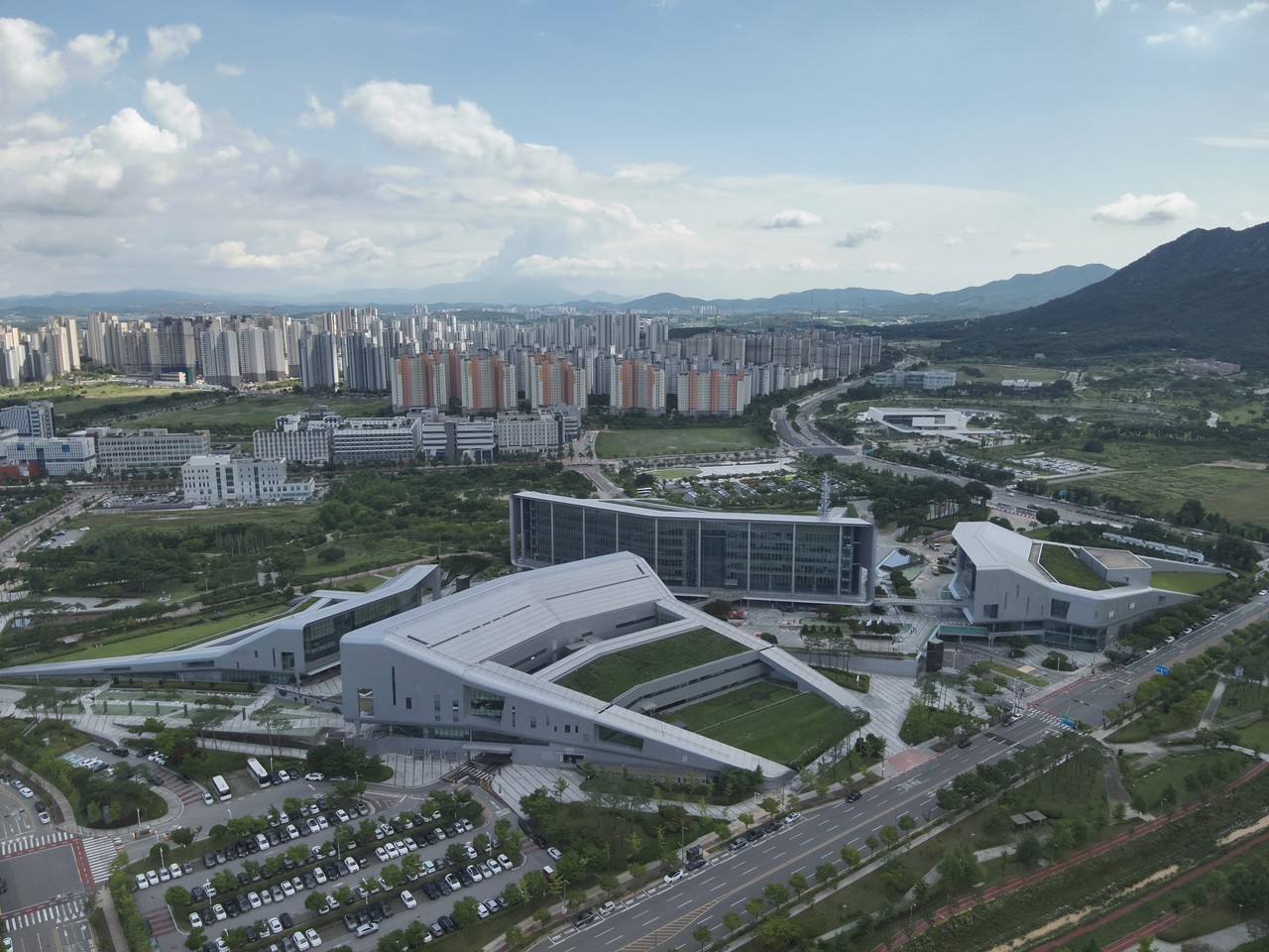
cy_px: 476
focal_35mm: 24
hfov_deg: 71.6
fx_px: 880
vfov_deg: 56.8
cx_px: 634
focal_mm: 4.4
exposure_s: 1/1000
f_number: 2.8
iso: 110
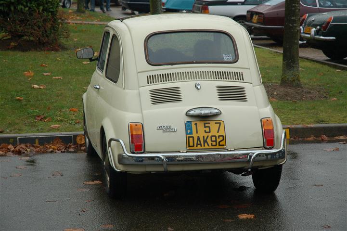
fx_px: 1012
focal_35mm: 105
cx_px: 174
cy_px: 116
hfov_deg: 19.5
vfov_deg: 13.0
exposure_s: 1/500
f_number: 5.6
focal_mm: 70
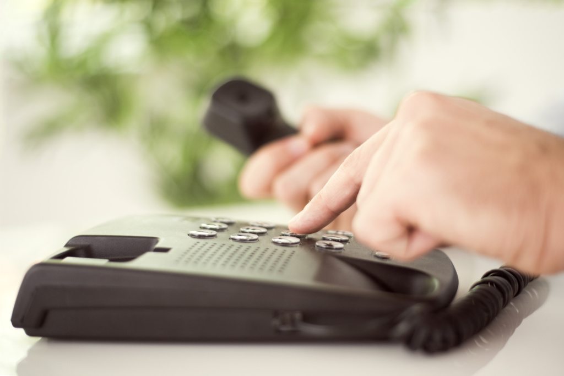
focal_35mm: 50
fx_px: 783
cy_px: 188
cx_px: 282
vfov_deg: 27.0
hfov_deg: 39.6
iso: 1000
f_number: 2
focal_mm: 50
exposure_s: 1/100
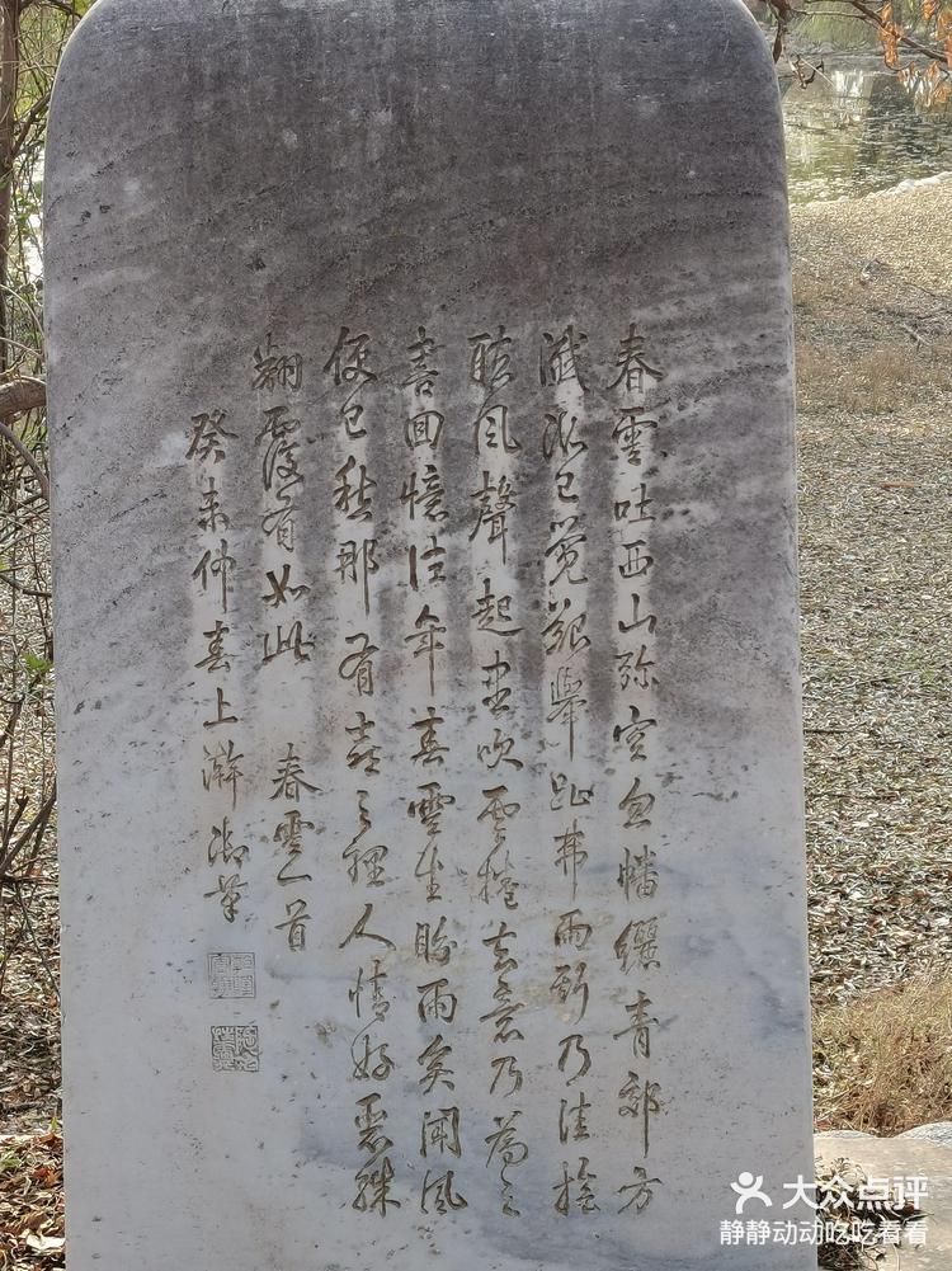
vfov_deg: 25.3
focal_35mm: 77
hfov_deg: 19.1
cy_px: 636
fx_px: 2825
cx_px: 476
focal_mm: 4.94
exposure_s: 1/222
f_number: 1.9
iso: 50
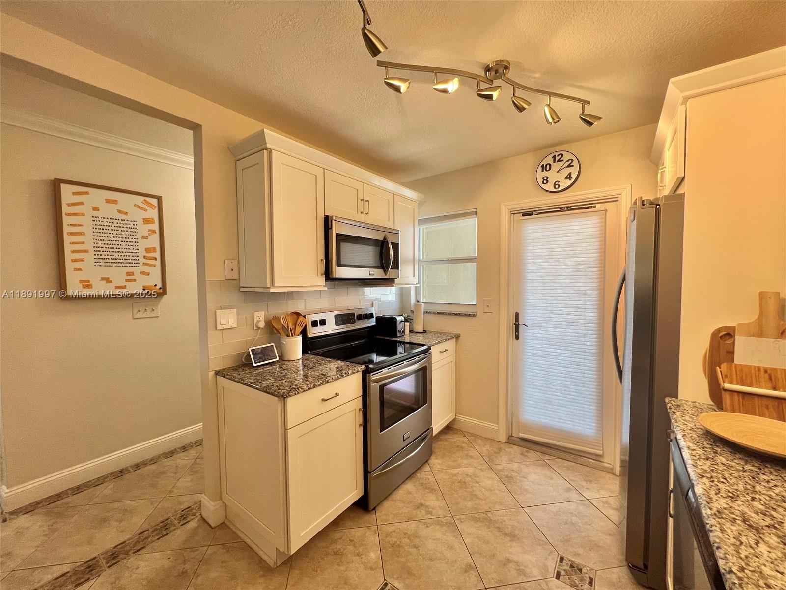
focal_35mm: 13
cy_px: 295
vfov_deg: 89.9
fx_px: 295
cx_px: 393
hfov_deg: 106.2
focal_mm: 1.57
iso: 64
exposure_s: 1/120
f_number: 1.8
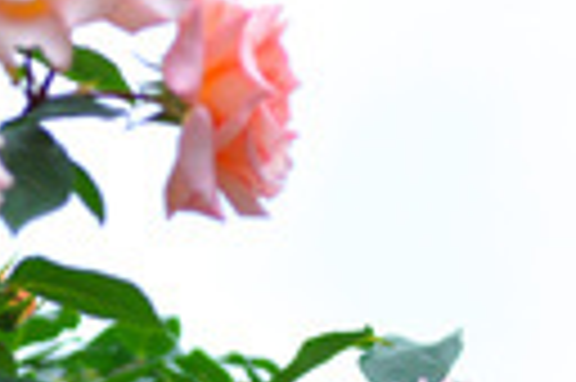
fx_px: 7399
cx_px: 558
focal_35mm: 463
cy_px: 652
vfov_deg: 3.0
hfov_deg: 4.5
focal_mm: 90
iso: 200
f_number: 5
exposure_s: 1/400
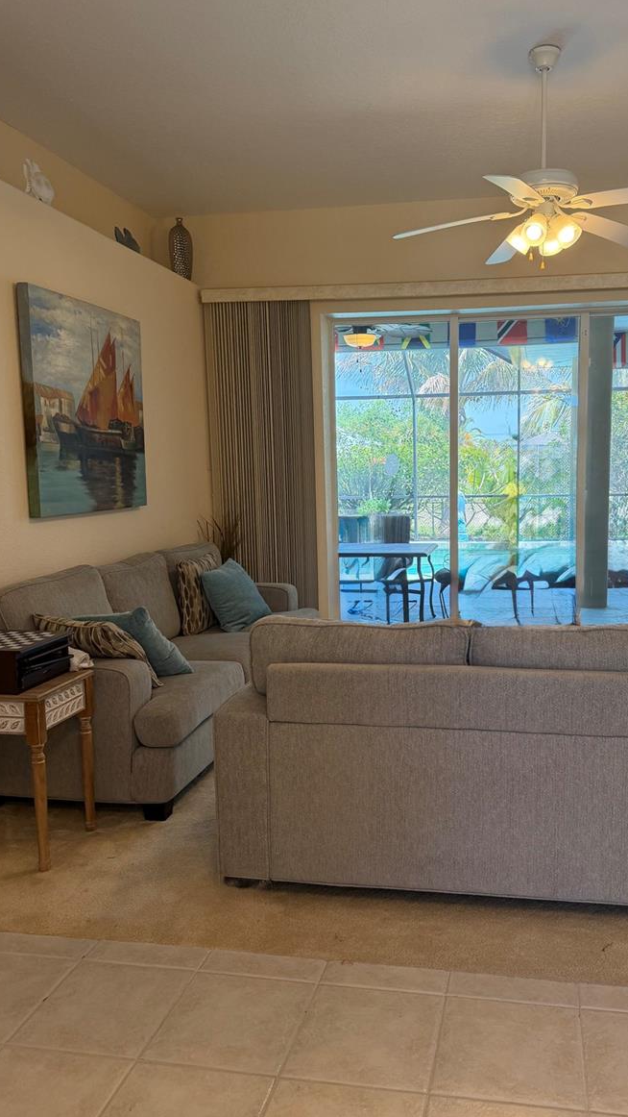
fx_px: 799
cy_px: 558
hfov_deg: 42.5
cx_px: 406
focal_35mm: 27
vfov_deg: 69.9
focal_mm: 6.76
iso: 100
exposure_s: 1/191
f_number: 1.78
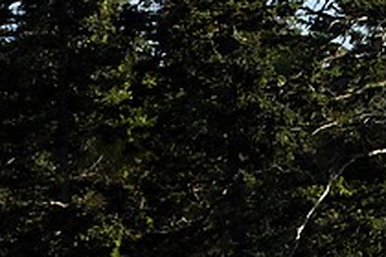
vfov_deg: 1.4
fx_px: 10368
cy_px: -192
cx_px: 699
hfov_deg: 2.1
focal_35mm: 967
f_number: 10
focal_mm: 170
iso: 200
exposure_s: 1/400
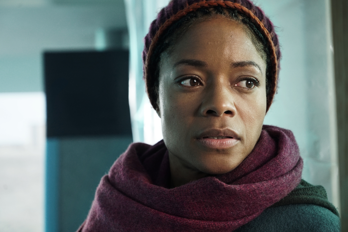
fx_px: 677
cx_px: 174
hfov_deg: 28.8
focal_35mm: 70
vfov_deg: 19.5
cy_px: 116
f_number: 5
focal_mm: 70
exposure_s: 1/125
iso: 1600
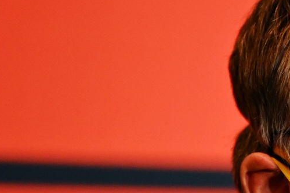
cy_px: 236
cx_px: 393
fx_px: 9309
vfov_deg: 1.2
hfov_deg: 1.8
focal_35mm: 1156
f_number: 4
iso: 3200
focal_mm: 340
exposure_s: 1/250
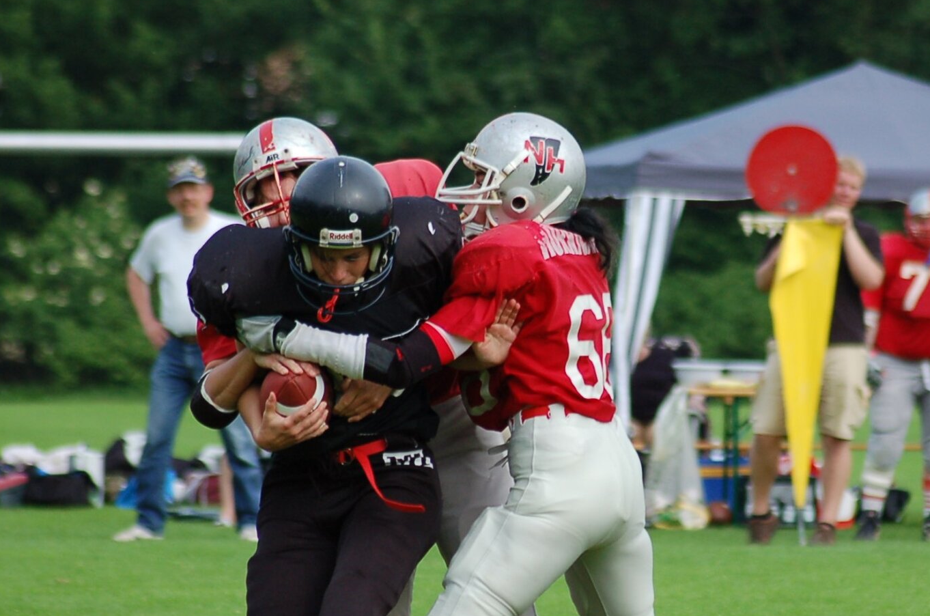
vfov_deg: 3.3
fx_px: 10621
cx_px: 618
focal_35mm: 412
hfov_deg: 5.0
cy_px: 400
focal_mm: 170
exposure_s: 1/1000
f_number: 4.8
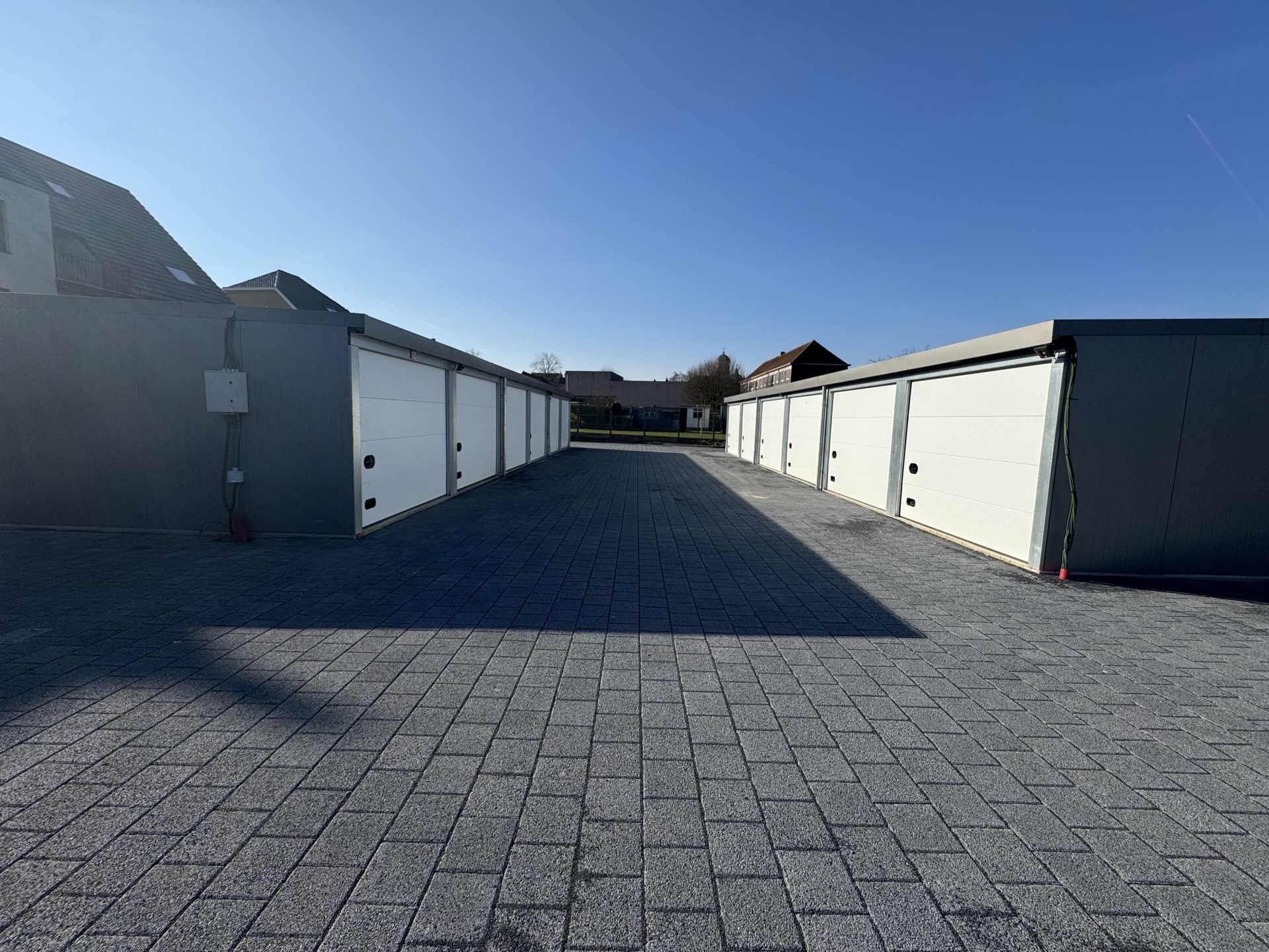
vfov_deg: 85.7
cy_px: 476
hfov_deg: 102.1
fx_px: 513
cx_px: 634
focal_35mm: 14
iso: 32
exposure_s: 1/3906
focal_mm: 2.22
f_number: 2.2
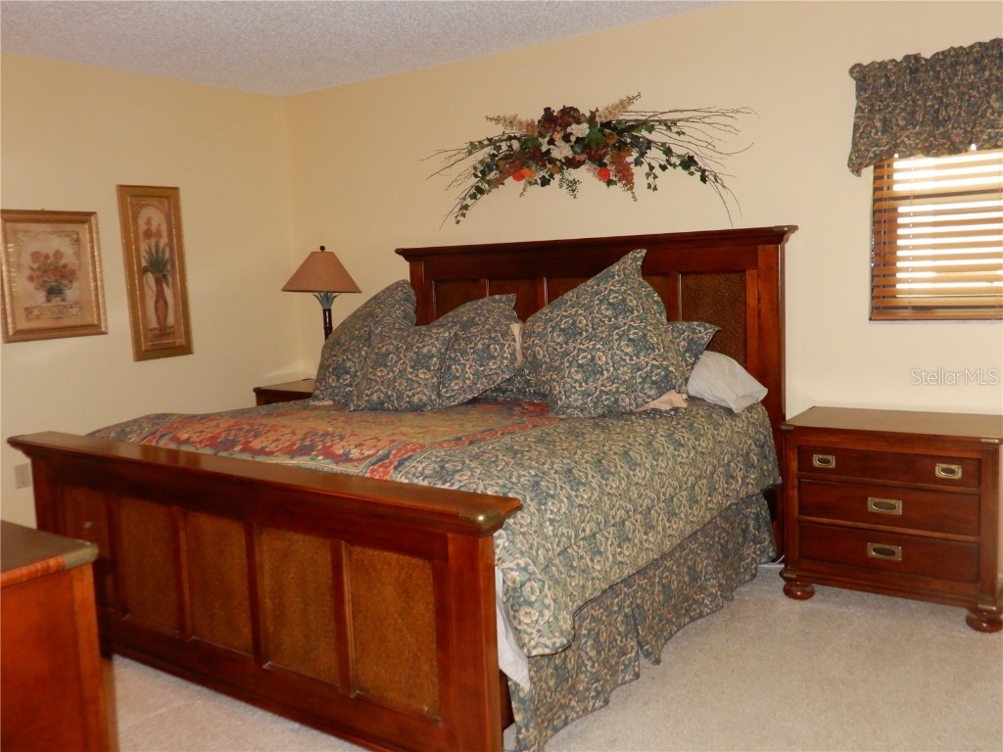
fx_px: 869
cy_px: 376
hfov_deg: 60.0
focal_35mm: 30
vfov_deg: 46.8
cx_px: 502
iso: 500
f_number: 3.5
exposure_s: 1/30
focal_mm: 5.4
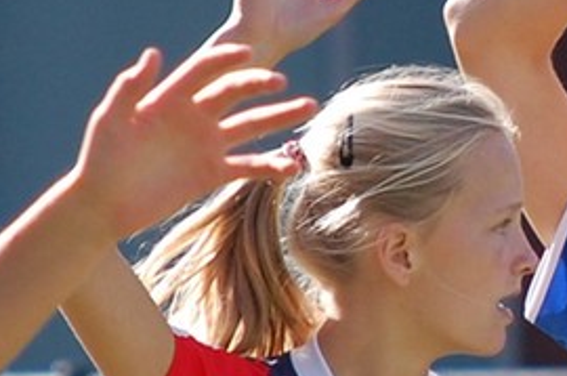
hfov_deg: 1.8
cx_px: 857
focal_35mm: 1139
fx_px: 17907
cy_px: 452
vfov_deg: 1.2
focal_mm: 200
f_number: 5.6
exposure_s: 1/640
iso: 400
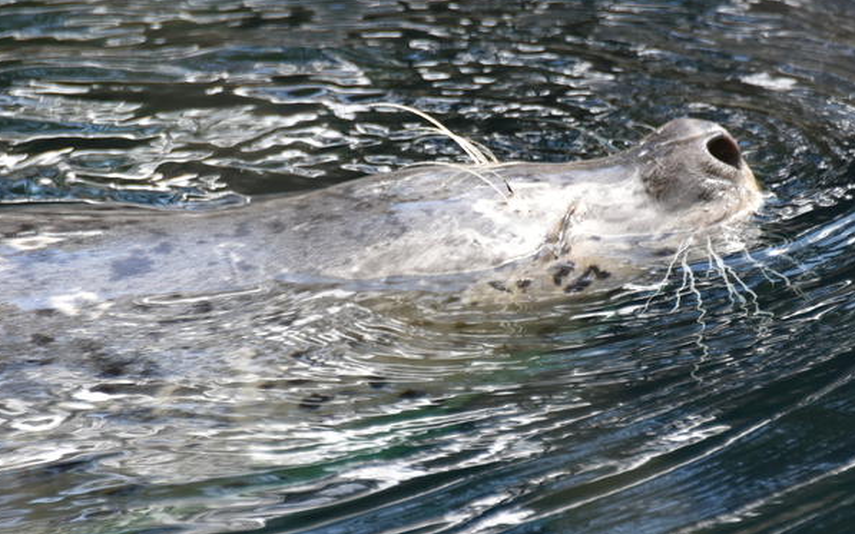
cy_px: 295
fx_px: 15284
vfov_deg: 2.0
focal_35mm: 656
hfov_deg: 3.2
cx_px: 380
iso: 1000
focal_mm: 300
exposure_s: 1/640
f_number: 5.6
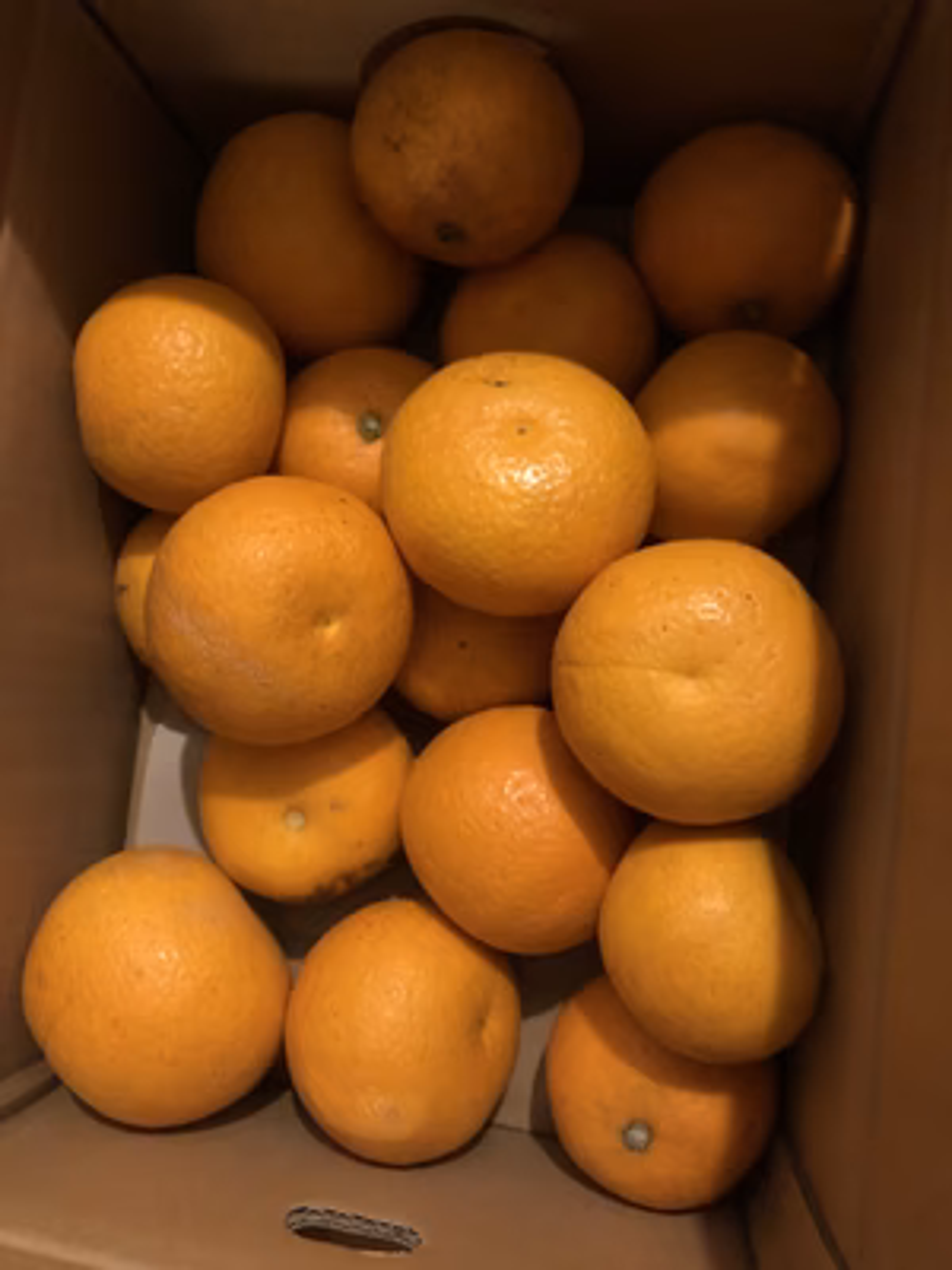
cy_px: 635
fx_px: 1027
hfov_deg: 49.7
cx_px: 476
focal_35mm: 28
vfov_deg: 63.4
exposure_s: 1/4
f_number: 1.8
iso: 125
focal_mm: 3.99
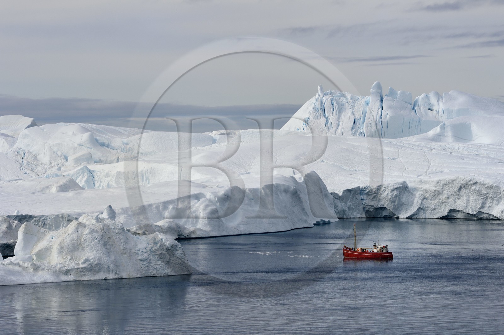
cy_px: 168
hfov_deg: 10.3
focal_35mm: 200
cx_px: 252
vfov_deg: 6.9
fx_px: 2798
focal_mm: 200
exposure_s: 1/320
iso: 400
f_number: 20
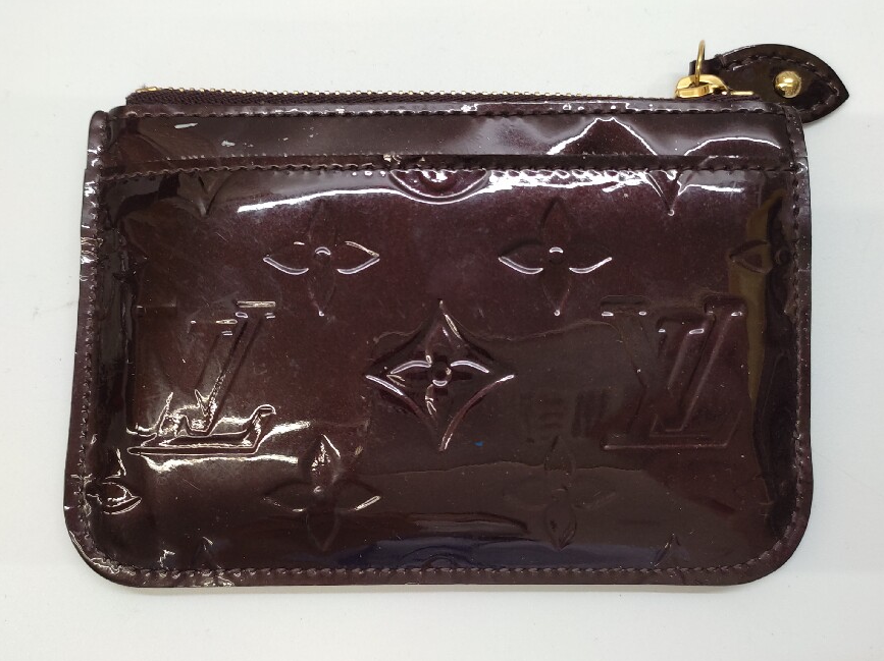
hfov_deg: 65.4
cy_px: 334
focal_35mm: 27
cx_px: 439
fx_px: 689
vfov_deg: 51.3
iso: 100
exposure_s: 1/35
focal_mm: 4.74
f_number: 1.79
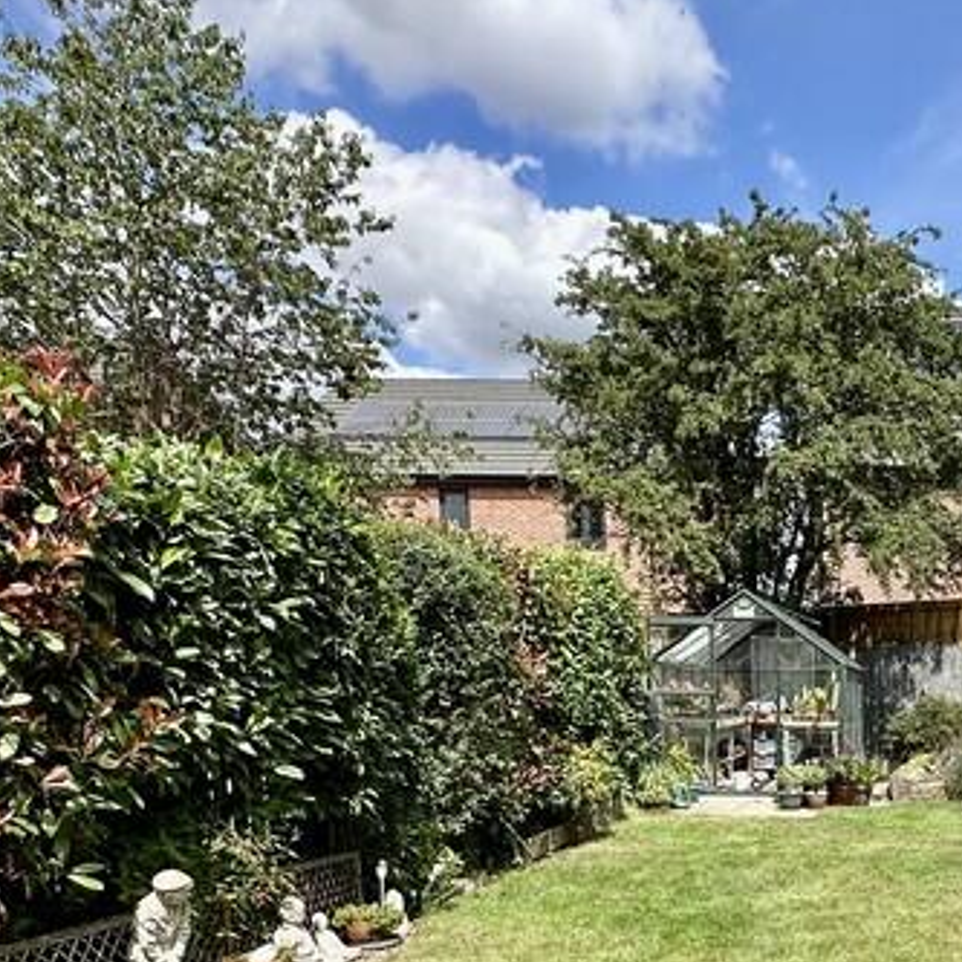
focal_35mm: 38
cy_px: 939
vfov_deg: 39.3
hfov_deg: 39.7
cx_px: 916
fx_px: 1195
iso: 40
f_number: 2.2
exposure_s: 1/1473
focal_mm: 2.22
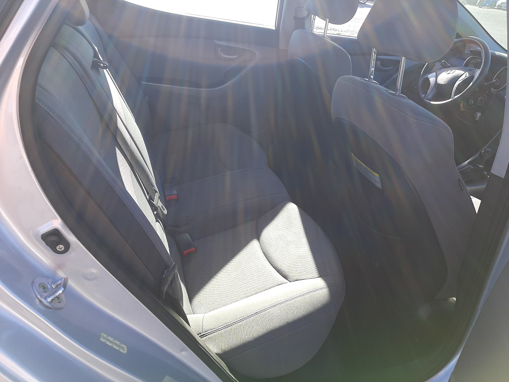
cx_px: 254
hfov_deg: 67.3
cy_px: 191
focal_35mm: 26
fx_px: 382
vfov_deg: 53.1
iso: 100
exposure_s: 1/417
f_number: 1.7
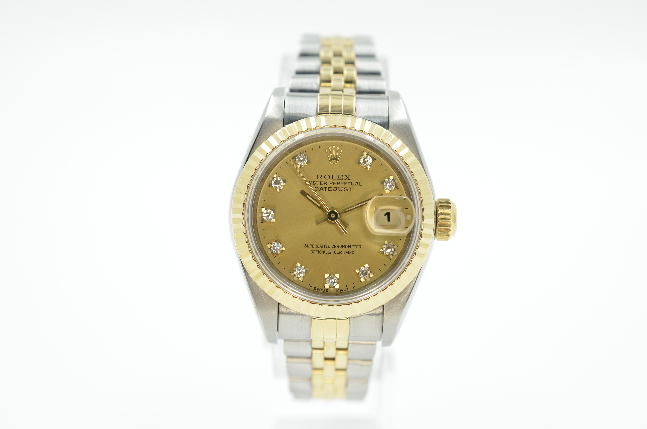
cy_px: 214
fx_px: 1076
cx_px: 324
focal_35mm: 60
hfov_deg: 33.5
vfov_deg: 22.5
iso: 250
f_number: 8
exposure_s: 1/50
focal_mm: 40
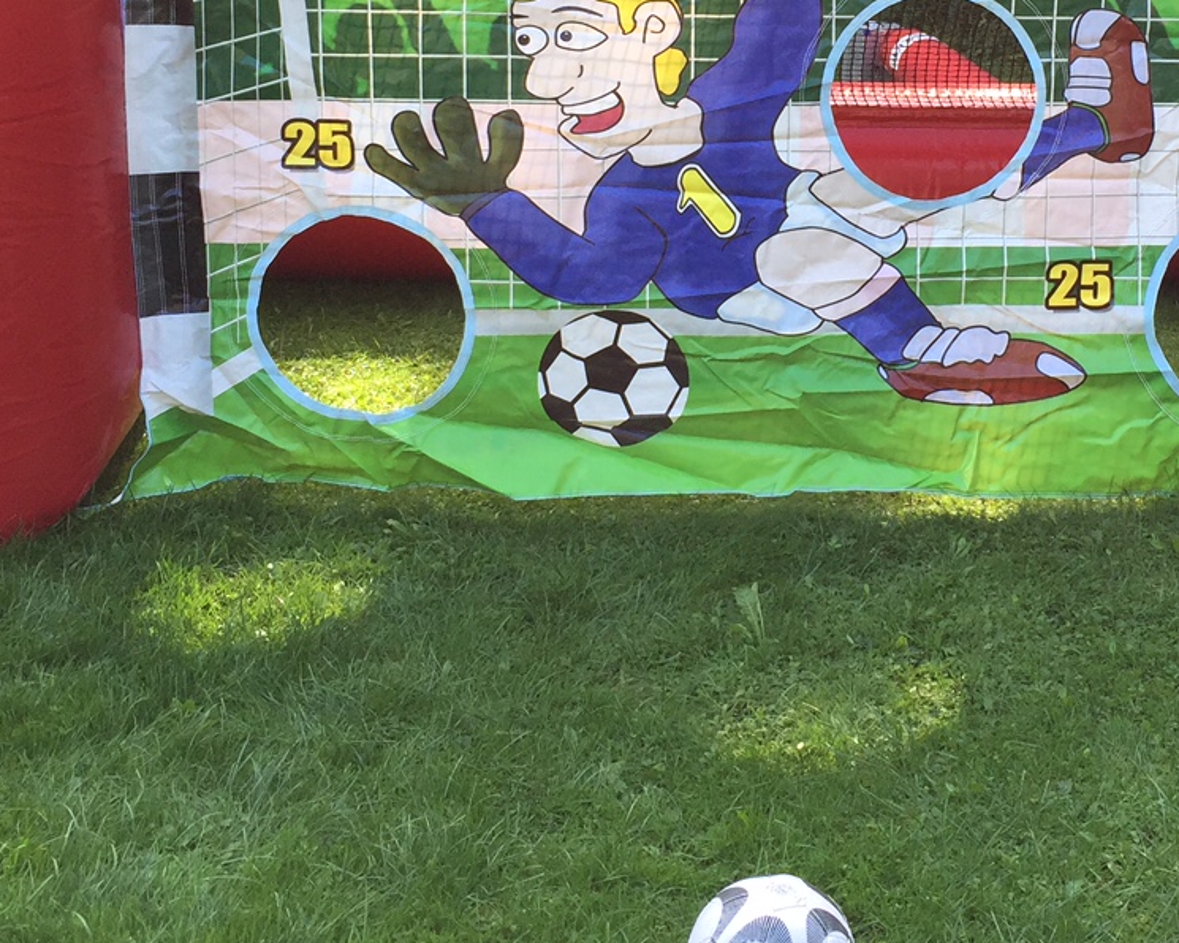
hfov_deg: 30.1
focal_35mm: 62
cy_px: 104
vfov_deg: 24.0
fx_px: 2163
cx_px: 848
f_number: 2.2
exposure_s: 1/214
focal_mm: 4.15
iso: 32
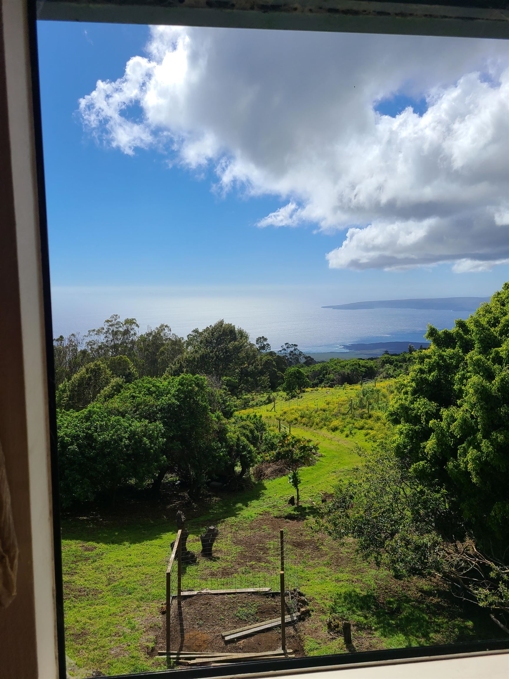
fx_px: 510
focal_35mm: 26
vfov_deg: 67.3
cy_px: 340
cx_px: 254
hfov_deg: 53.1
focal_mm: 5.4
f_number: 1.8
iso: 40
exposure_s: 1/5130
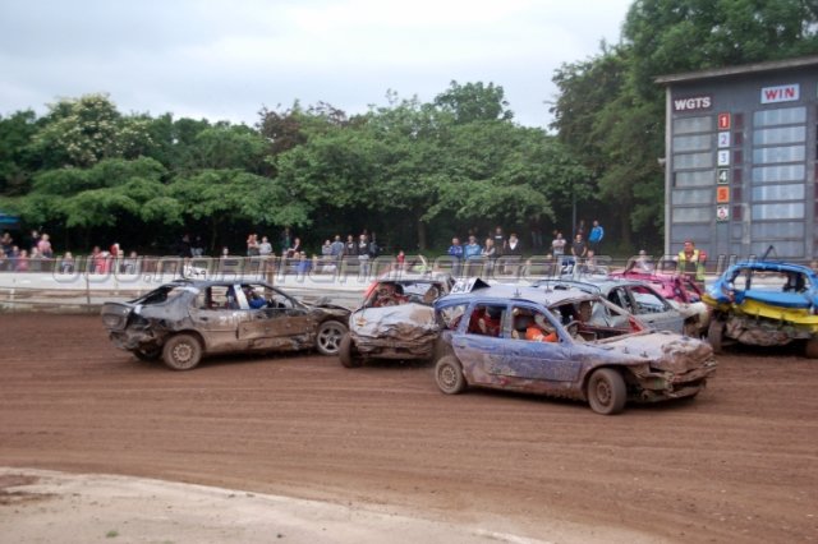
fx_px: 1158
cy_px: 272
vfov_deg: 26.5
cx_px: 409
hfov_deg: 38.9
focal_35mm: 51
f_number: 4.5
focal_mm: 34
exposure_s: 1/200
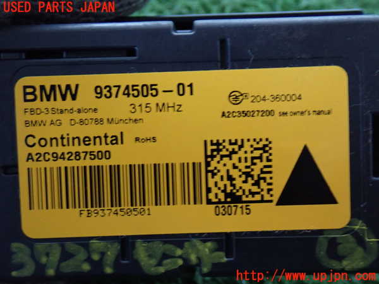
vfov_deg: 25.2
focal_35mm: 58
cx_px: 190
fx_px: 635
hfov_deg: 33.2
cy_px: 142
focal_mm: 10.35
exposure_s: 1/15
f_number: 3.5
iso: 1000
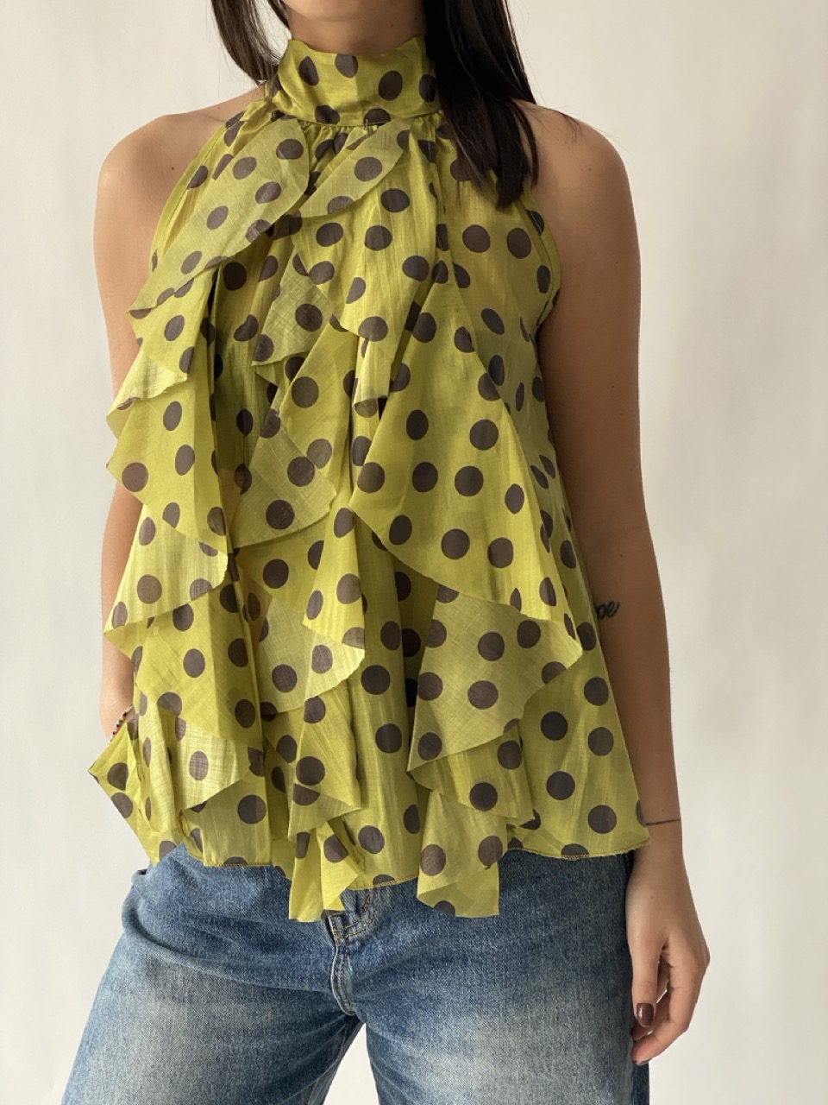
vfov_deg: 36.8
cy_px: 552
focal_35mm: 52
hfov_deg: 28.0
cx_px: 414
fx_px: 1658
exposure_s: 1/121
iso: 125
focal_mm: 6
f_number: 2
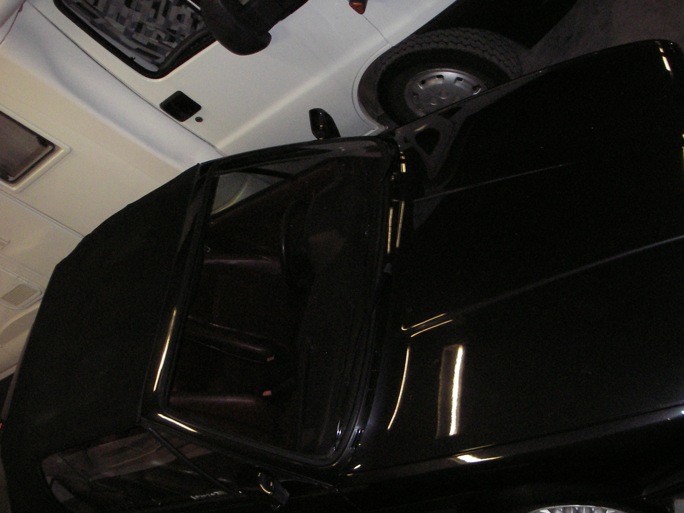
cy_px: 302
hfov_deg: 42.0
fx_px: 889
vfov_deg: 32.1
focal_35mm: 45
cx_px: 390
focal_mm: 6.3
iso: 200
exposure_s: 1/30
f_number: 3.3
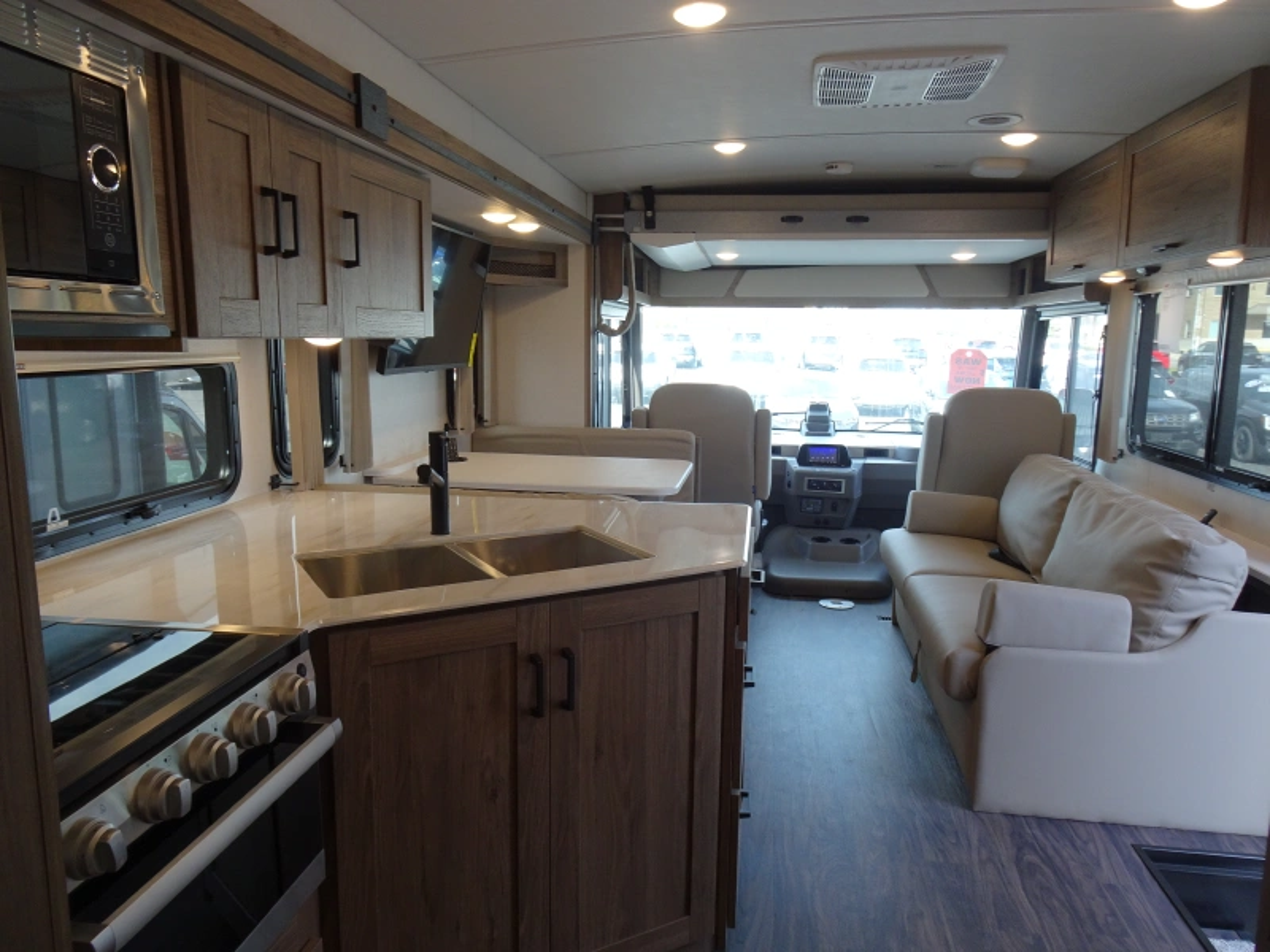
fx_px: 881
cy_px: 476
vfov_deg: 56.8
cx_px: 635
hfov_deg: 71.6
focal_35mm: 24
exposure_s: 1/50
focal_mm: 4.1
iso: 80
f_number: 3.5
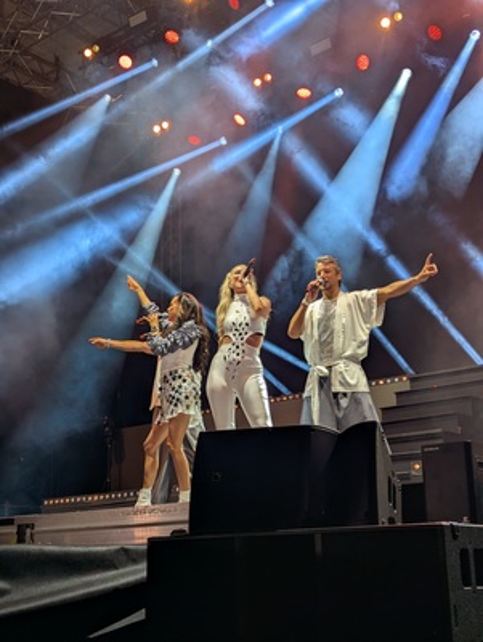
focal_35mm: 48
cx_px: 242
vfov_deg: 39.6
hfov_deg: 30.3
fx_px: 891
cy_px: 321
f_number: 1.85
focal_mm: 6.81
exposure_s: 1/108
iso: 41
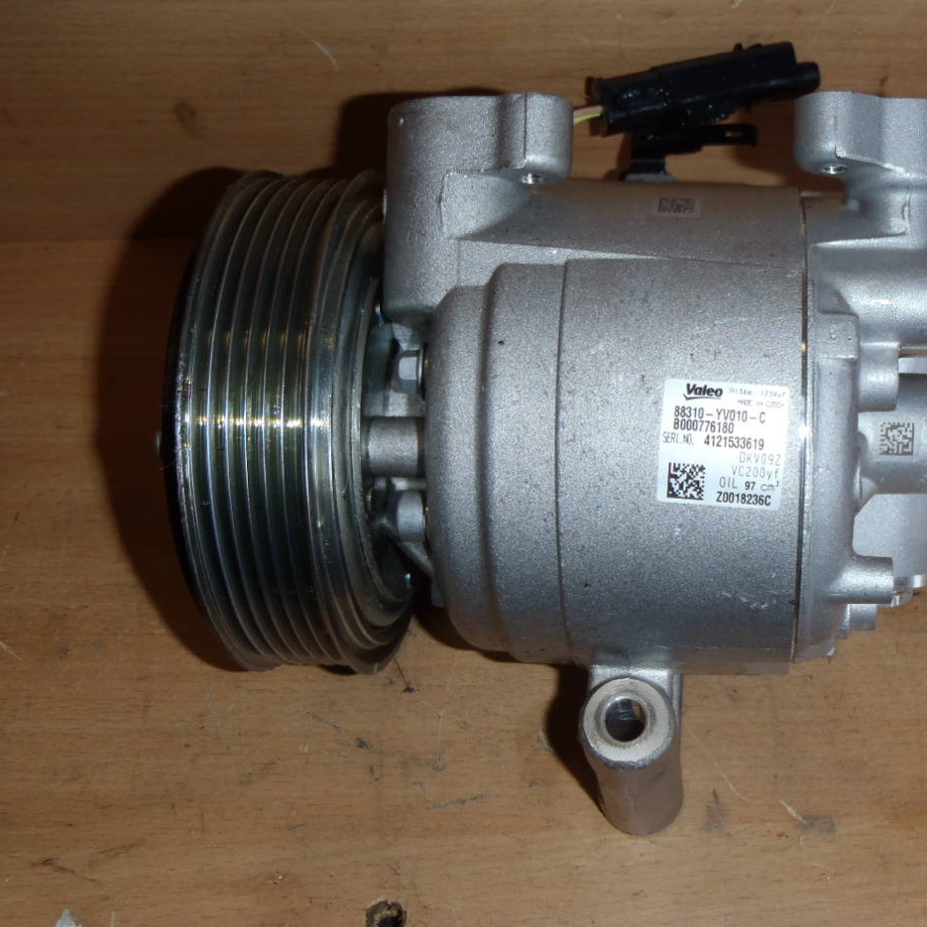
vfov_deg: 36.8
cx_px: 631
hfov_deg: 36.4
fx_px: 1394
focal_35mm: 46
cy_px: 474
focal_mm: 6.83
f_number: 4.6
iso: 100
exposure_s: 1/40
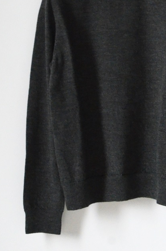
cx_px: 117
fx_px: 877
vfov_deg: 16.2
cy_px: 84
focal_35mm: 126
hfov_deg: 10.8
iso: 3200
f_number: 8
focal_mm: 35
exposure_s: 1/15
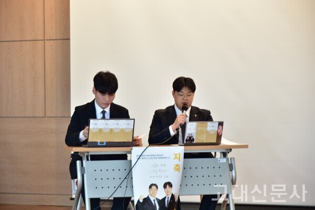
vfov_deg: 11.4
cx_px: 158
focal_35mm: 120
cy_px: 105
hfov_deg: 17.1
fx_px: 1050
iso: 280
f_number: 4
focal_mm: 80
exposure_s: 1/8
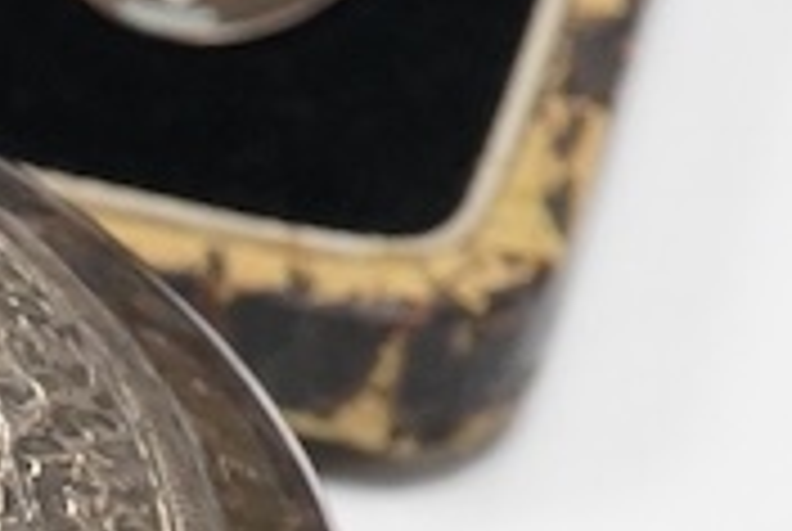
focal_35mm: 287
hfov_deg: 6.9
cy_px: 878
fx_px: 6325
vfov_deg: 4.8
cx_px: -790
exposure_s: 1/100
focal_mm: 30
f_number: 16
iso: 2500
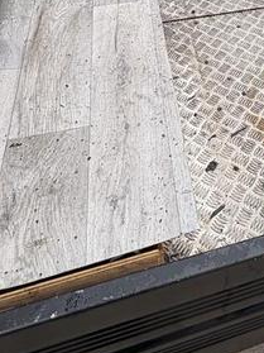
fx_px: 458
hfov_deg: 30.0
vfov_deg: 34.2
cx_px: 261
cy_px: -66
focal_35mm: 45
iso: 40
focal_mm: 2.22
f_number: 2.2
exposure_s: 1/255
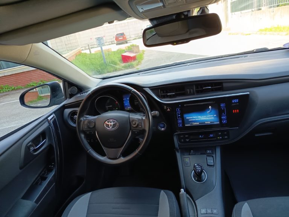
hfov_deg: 71.6
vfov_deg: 56.8
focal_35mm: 24
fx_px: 200
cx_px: 144
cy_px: 108
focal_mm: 5.27
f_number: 1.7
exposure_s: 1/100
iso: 239
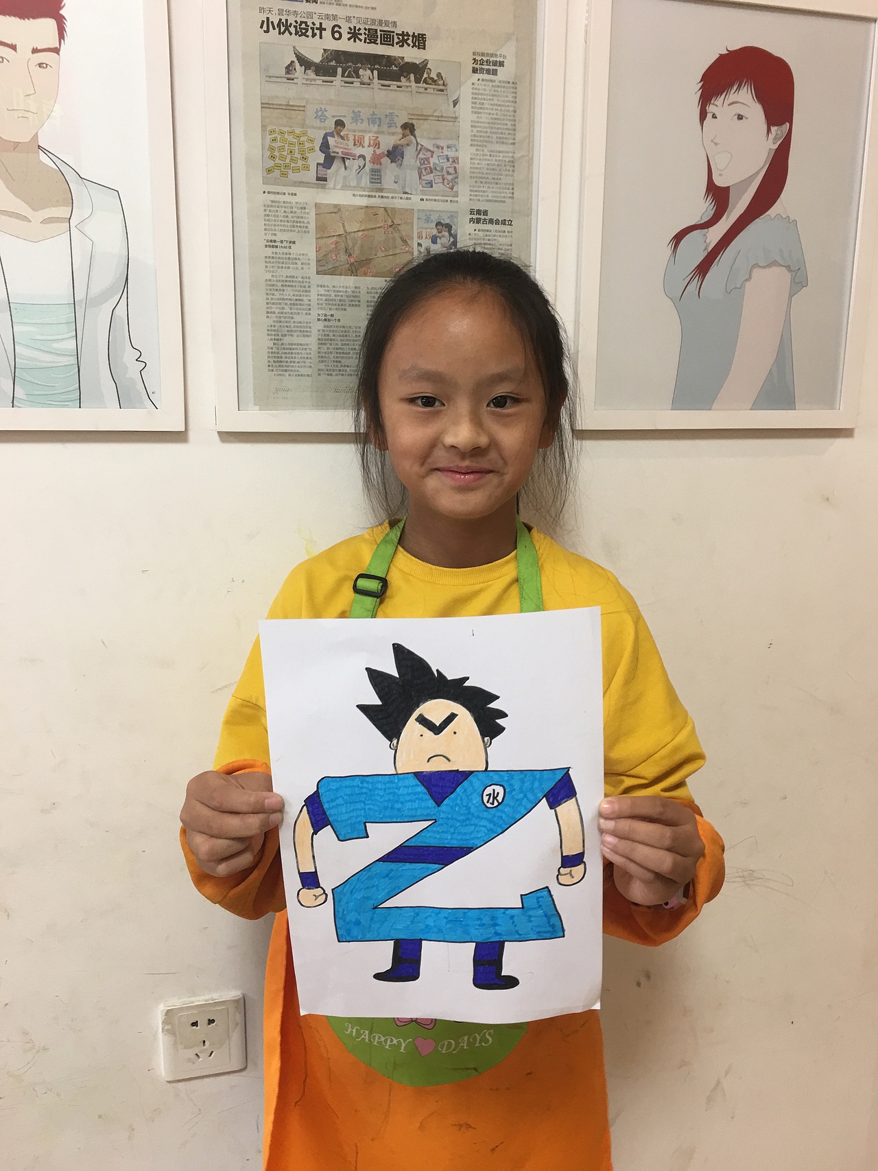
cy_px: 586
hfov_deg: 48.2
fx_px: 981
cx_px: 439
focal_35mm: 29
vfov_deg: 61.7
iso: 32
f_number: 2.2
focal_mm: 4.15
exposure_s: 1/17
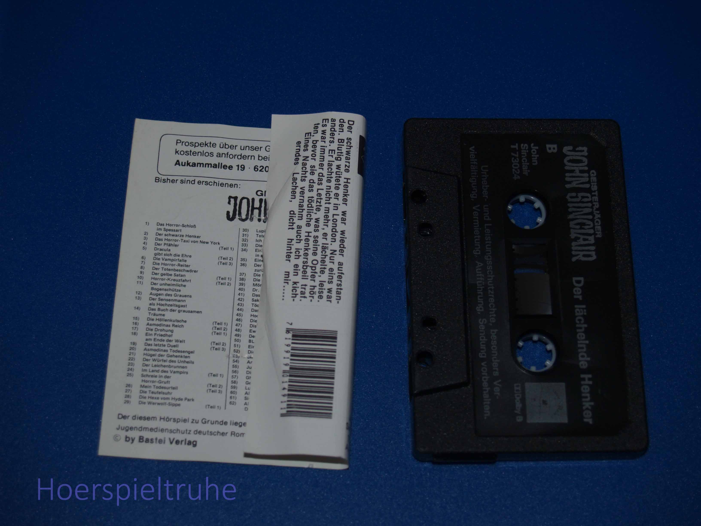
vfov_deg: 19.4
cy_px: 263
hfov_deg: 25.7
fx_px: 1539
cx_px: 350
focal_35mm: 76
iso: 100
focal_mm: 38
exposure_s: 1/80
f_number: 5.1
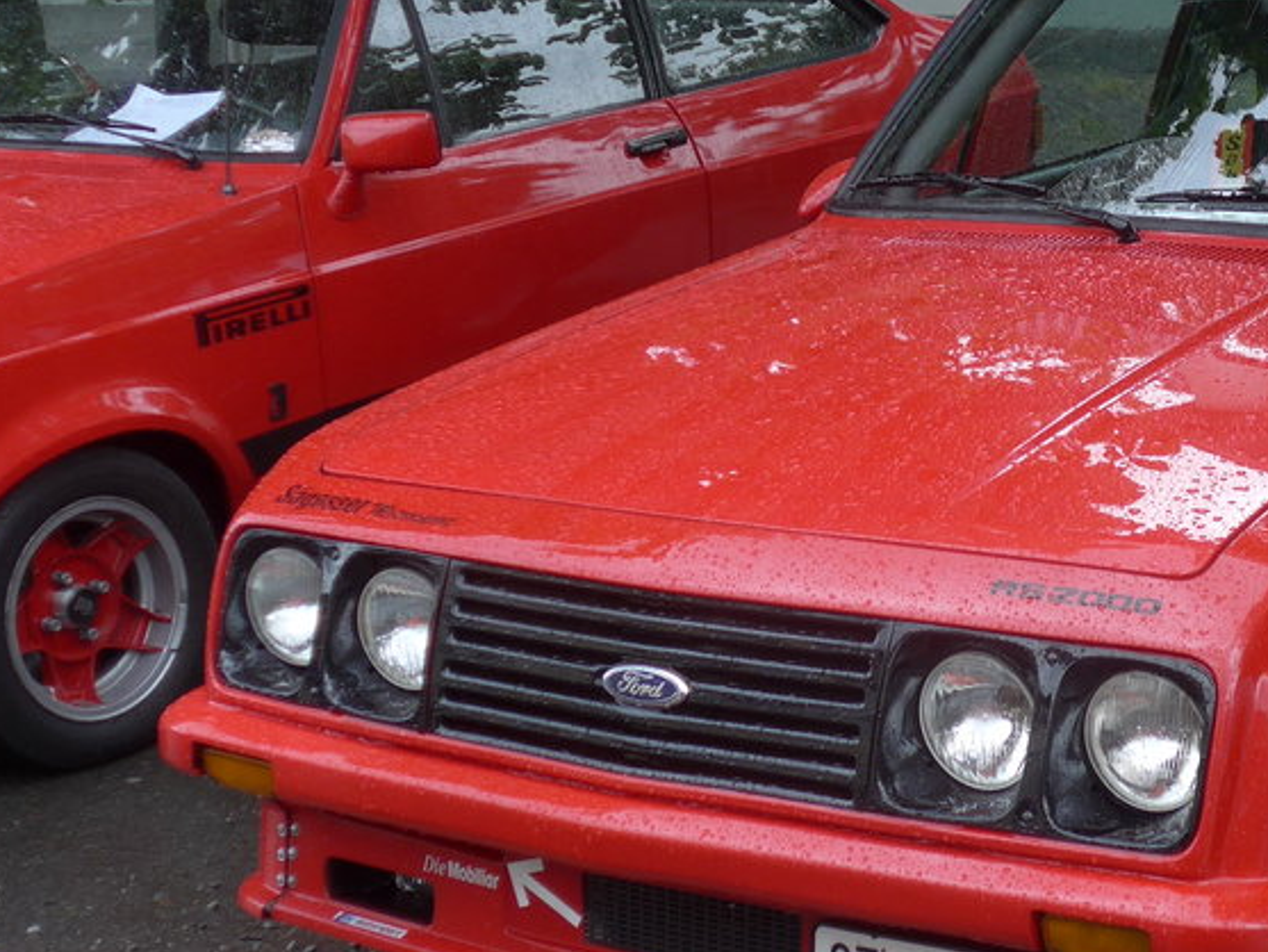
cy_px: 399
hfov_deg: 22.8
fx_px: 3078
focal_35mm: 84
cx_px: 1081
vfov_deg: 17.6
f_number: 2.5
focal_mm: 8
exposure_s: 1/125
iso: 80
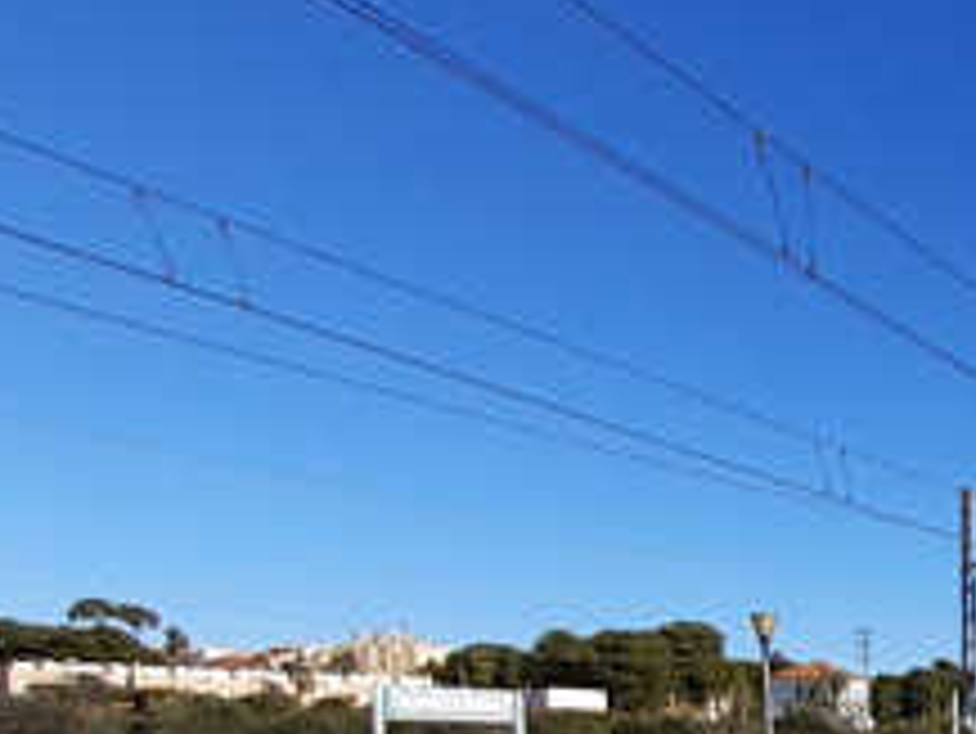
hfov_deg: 30.1
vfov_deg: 28.1
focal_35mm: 46
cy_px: 851
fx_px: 1298
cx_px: 1349
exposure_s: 1/1348
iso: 40
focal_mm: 1.13
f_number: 2.2
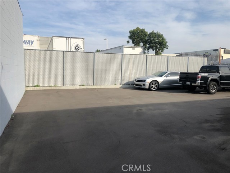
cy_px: 86
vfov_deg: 49.7
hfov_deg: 63.4
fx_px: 186
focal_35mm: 28
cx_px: 115
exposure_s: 1/1919
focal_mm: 4
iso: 20
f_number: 1.8
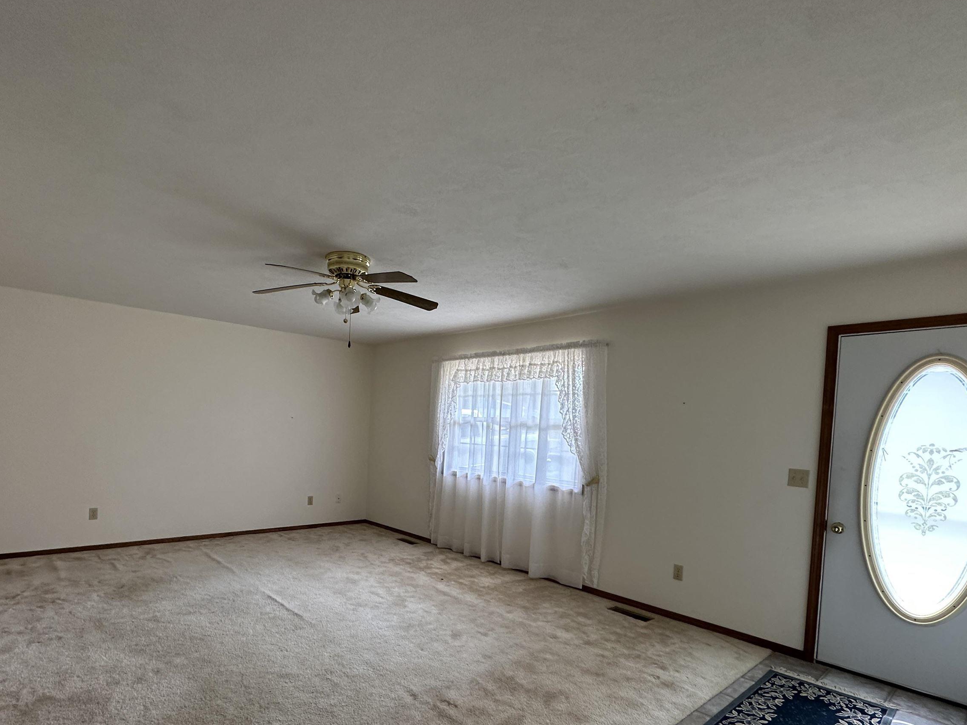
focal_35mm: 19
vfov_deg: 67.7
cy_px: 452
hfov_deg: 84.5
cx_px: 443
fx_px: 531
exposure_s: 1/120
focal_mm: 2.22
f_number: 2.2
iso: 160
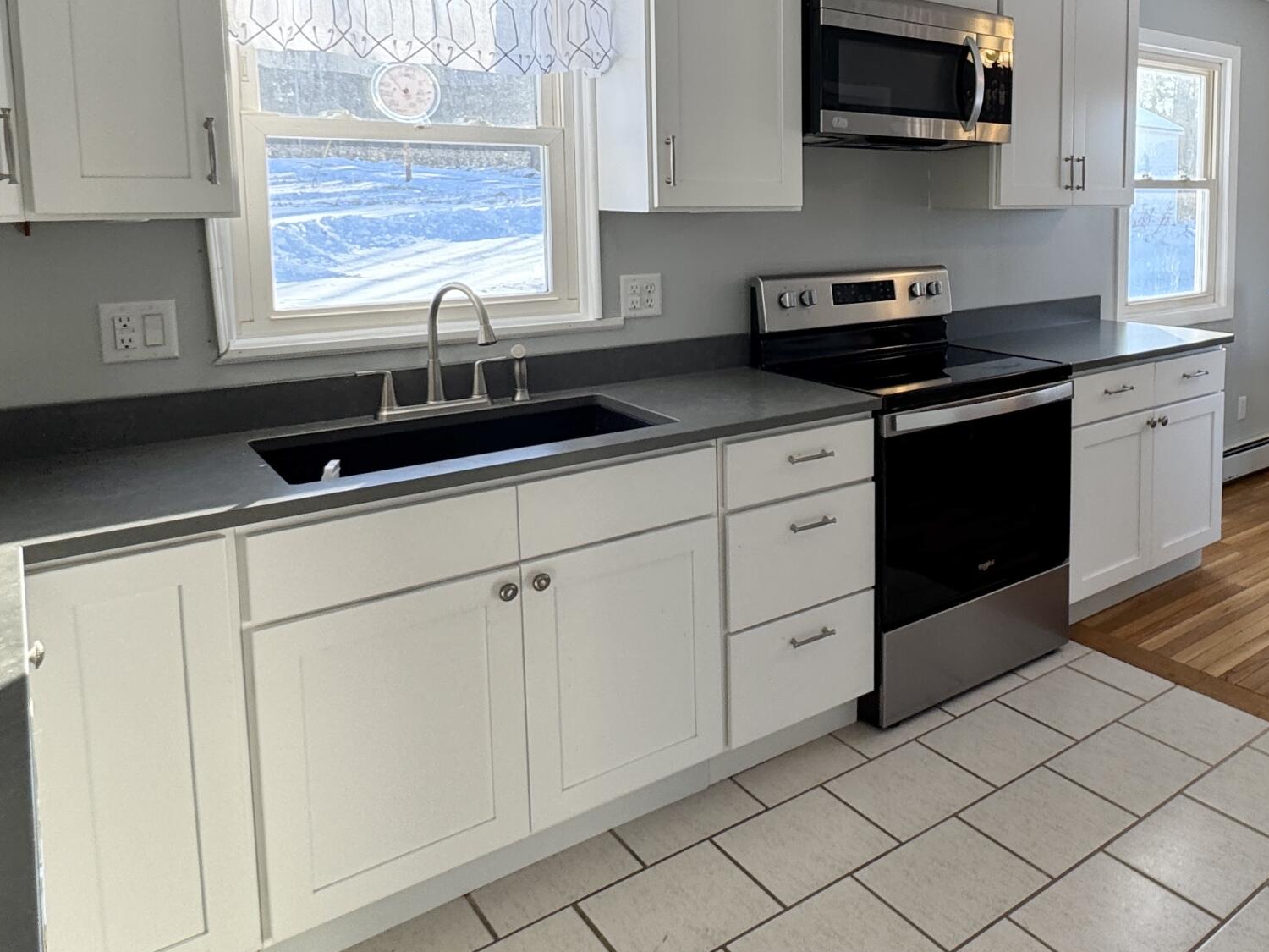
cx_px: 937
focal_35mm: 28
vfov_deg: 48.6
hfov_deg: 60.3
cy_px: 289
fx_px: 1026
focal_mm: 2.22
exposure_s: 1/120
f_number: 2.2
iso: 50
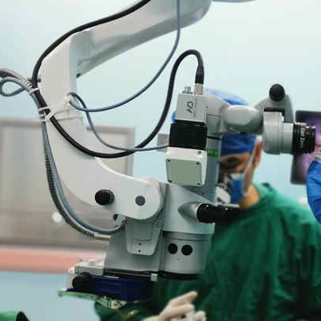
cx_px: 259
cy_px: 188
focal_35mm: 56
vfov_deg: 30.5
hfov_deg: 29.8
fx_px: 588
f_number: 1.8
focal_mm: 4.75
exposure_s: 1/100
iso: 100
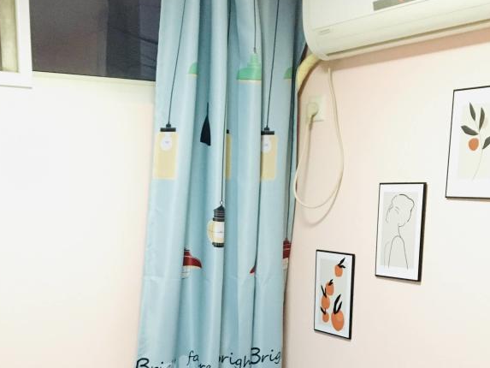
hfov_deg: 35.5
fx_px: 765
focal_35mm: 54
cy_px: 380
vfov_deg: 25.5
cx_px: 220
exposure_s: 1/17
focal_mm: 4.15
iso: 320
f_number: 2.2
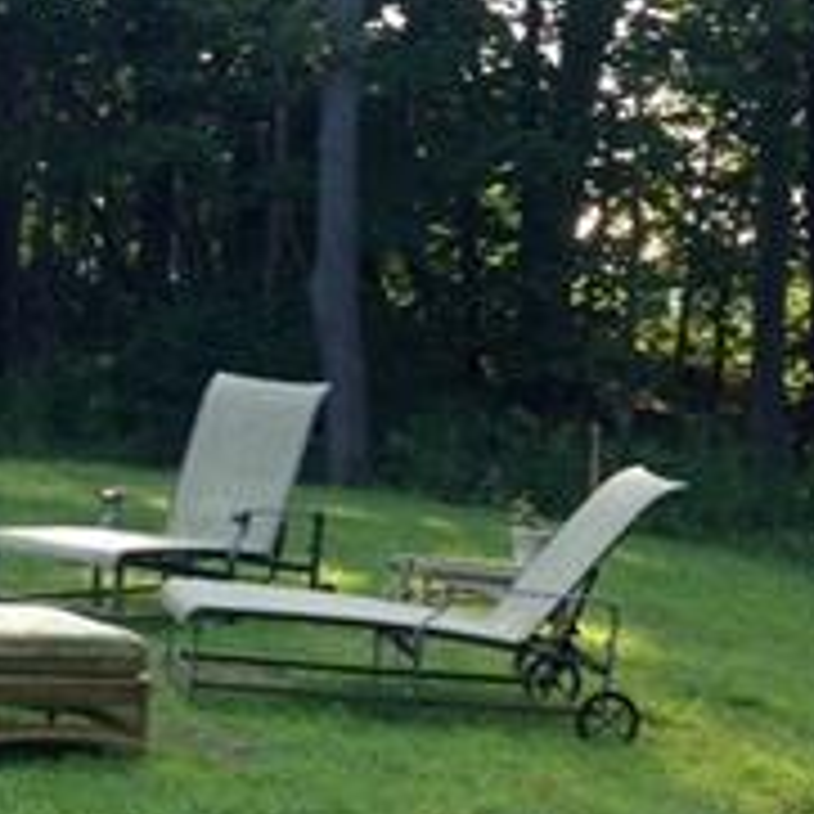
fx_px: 3299
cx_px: -90
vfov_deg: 14.1
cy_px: 342
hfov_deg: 13.8
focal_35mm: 124
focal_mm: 4.12
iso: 50
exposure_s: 1/123
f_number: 2.4
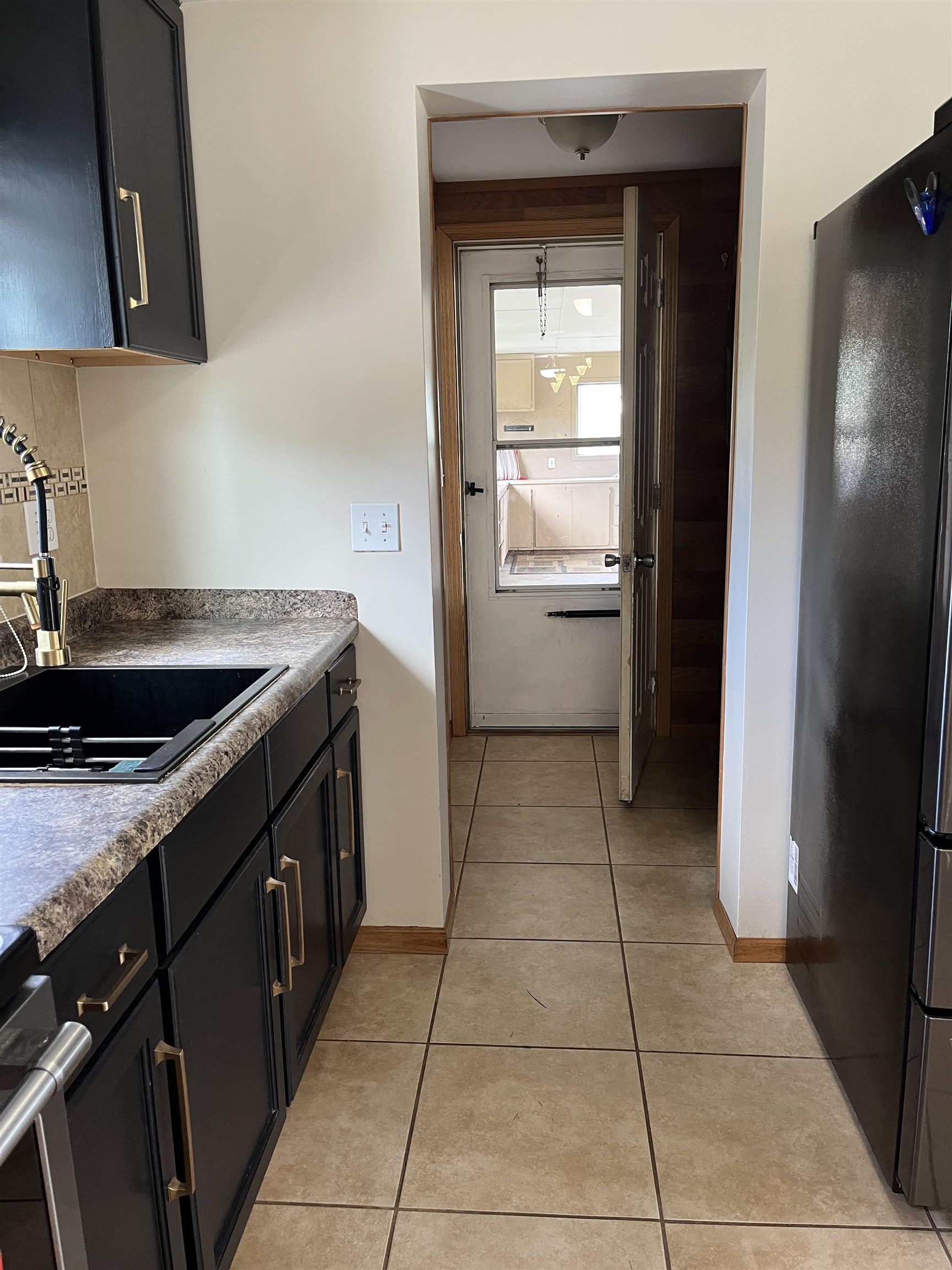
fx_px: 953
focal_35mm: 26
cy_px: 635
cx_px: 476
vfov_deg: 67.3
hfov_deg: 53.1
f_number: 1.6
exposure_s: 1/60
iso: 200
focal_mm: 5.1
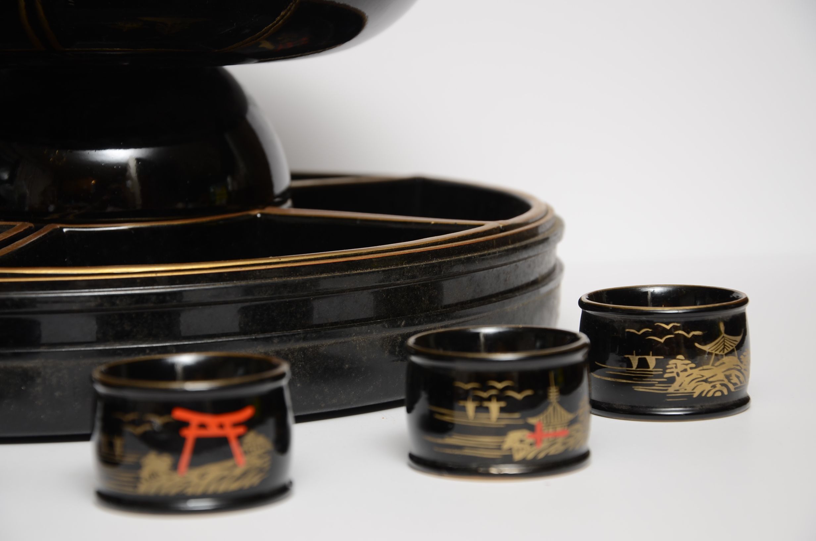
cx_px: 408
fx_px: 2714
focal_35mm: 120
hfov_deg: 17.1
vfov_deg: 11.4
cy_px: 270
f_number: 6.3
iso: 100
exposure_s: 1/60
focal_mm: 80
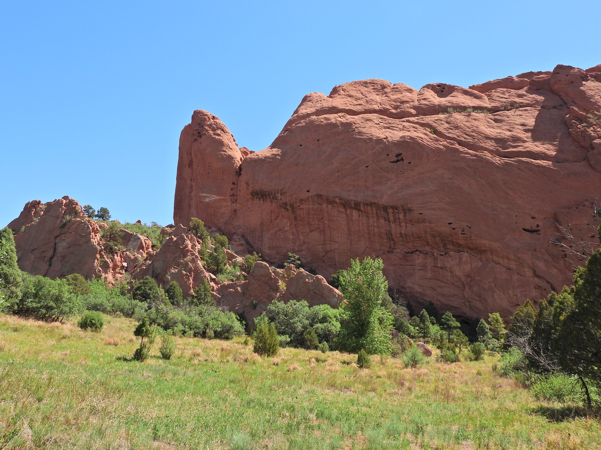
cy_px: 225
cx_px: 300
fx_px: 521
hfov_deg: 60.0
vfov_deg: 46.8
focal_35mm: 30
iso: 100
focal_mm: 5.4
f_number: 3.2
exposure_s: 1/1250
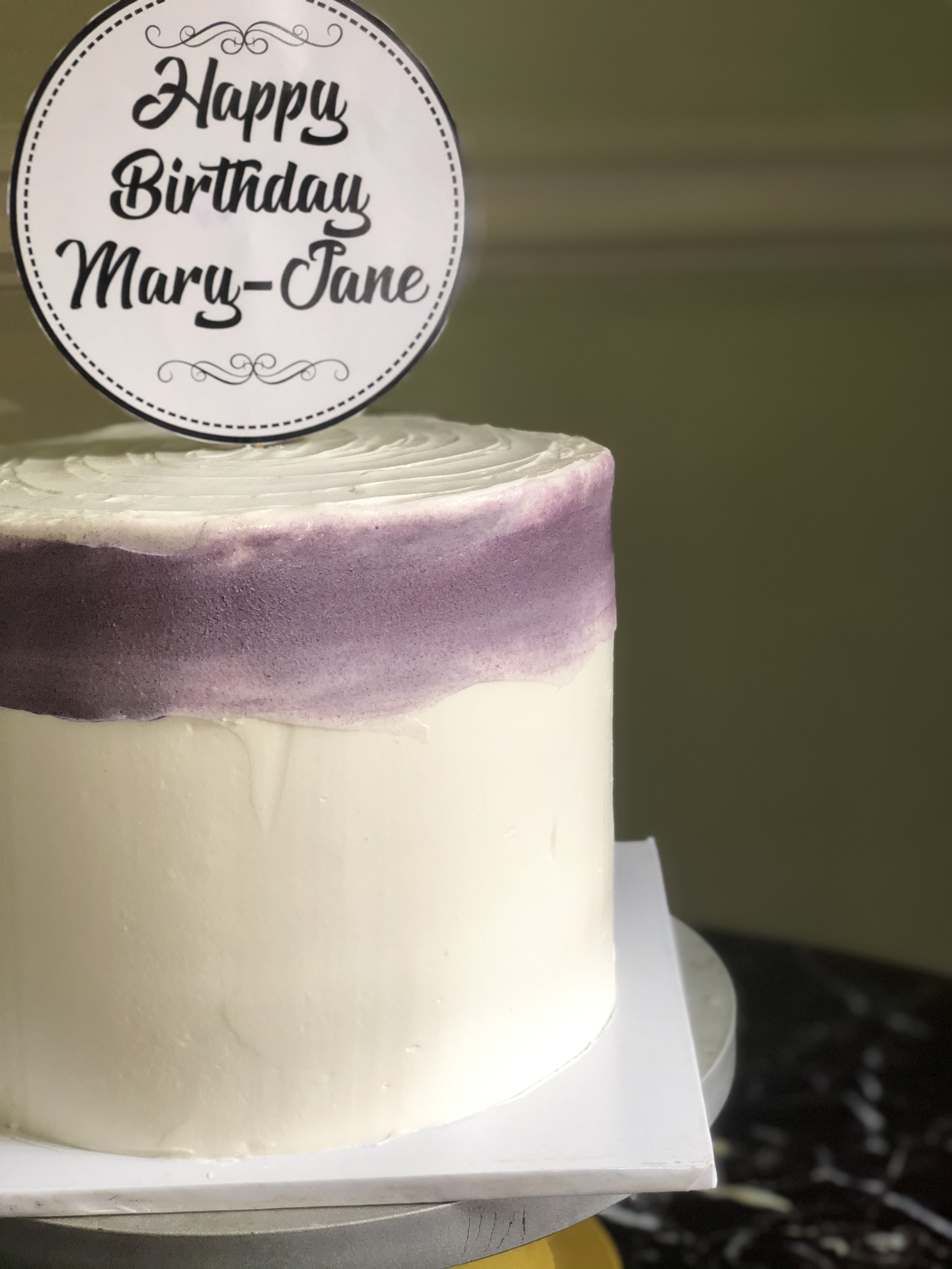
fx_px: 1907
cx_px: 476
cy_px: 634
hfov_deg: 28.0
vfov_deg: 36.8
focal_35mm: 52
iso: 80
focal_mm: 6
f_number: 2.4
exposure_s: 1/60
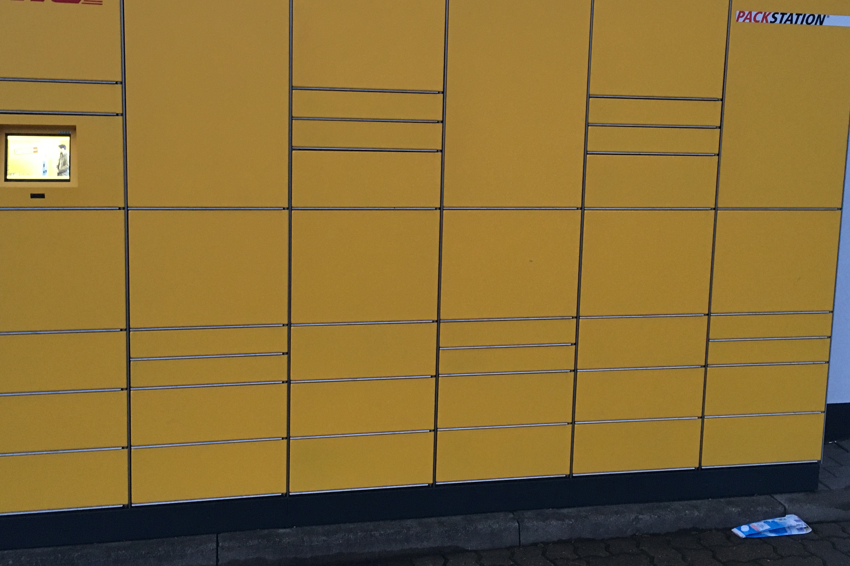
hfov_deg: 47.4
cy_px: 225
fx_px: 968
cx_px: 442
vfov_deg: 32.5
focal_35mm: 41
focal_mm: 4.15
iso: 160
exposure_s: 1/33
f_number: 2.2
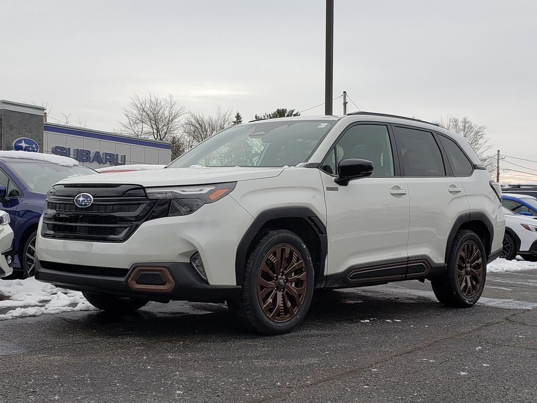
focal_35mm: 26
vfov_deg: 53.1
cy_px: 202
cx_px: 268
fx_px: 403
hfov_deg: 67.3
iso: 50
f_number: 2.4
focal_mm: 4.3
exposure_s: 1/178
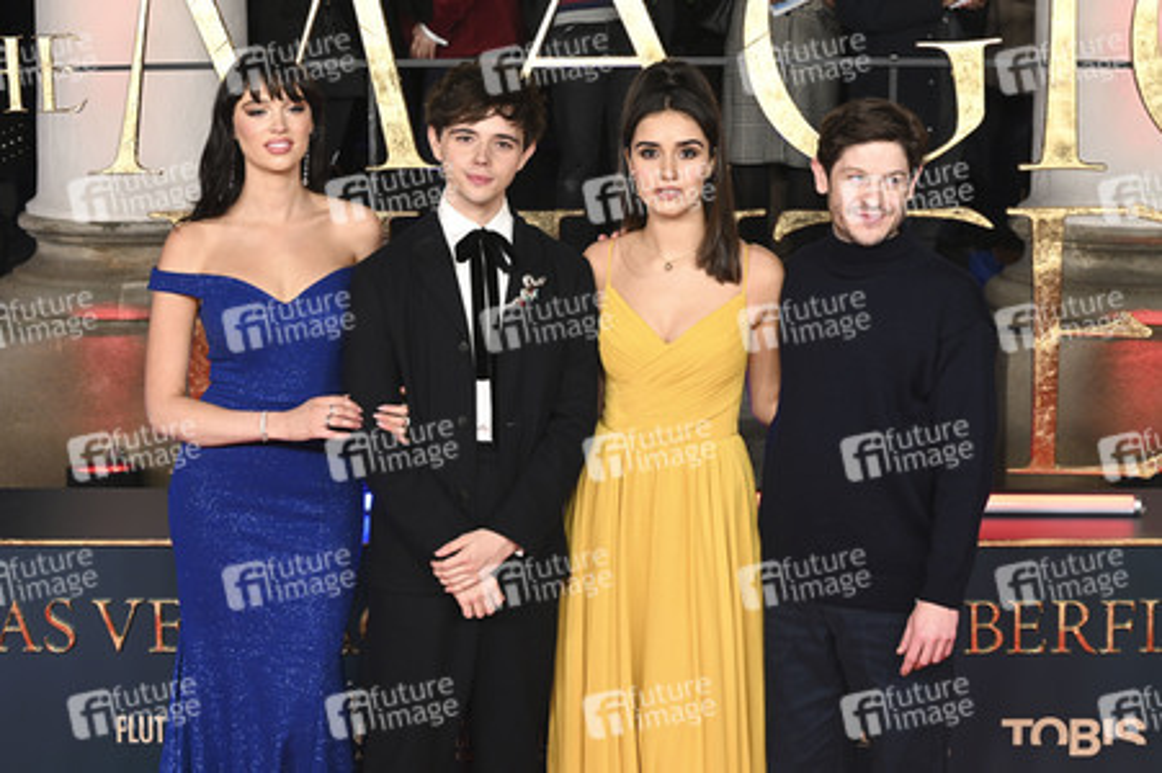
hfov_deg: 35.7
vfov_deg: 24.2
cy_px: 386
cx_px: 581
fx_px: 1806
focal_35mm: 56
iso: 640
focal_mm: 56
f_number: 5.6
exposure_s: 1/125
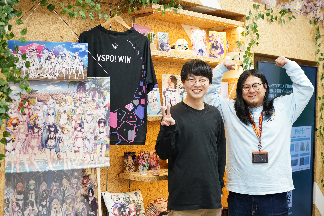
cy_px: 108
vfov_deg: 24.6
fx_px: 495
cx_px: 162
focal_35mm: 55
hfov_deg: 36.2
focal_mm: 55
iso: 800
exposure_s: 1/50
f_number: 3.5
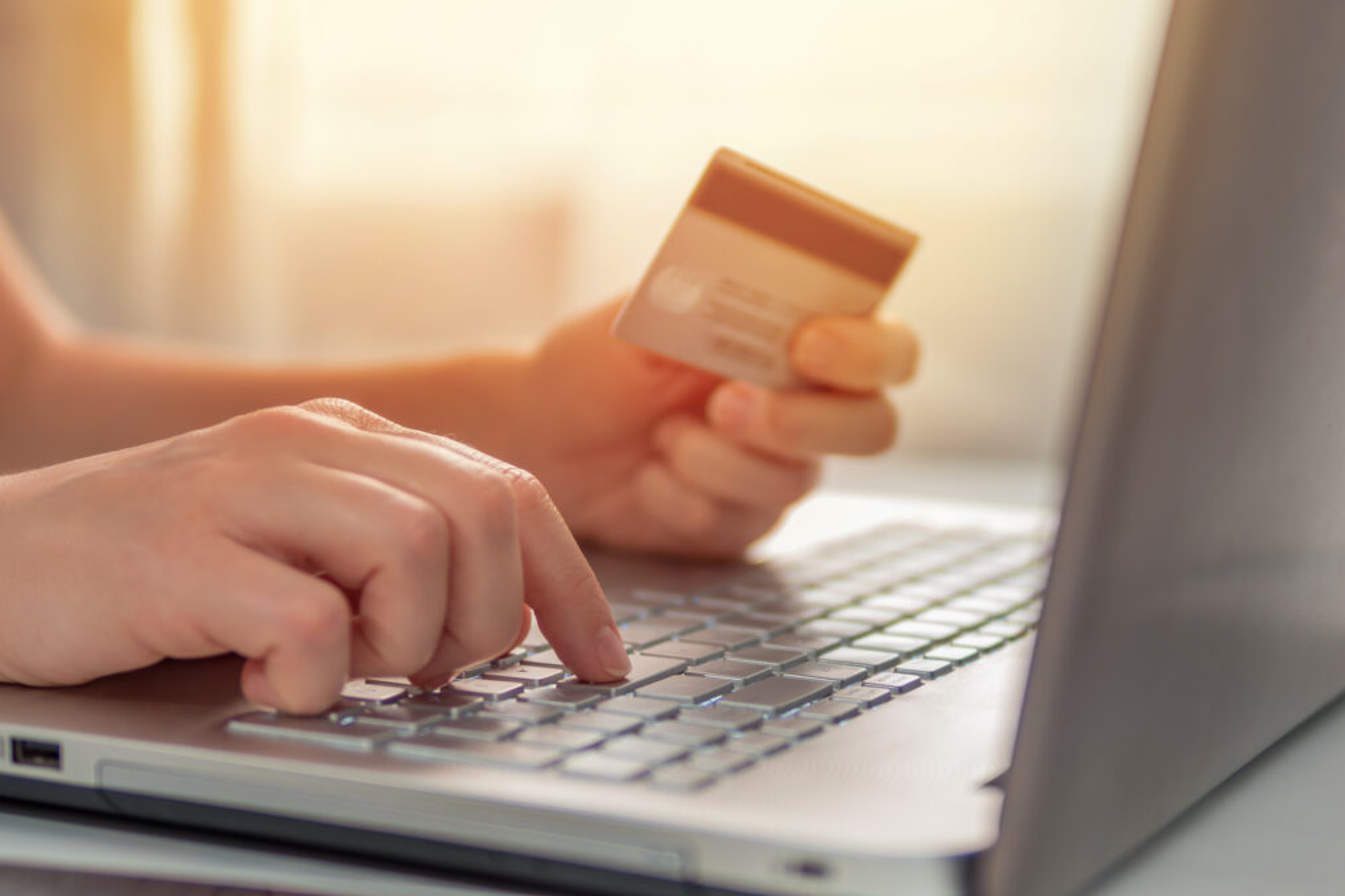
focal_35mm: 63
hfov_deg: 31.9
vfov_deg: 21.6
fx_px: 2354
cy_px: 480
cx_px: 669
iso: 64
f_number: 1.4
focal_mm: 30
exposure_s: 1/20
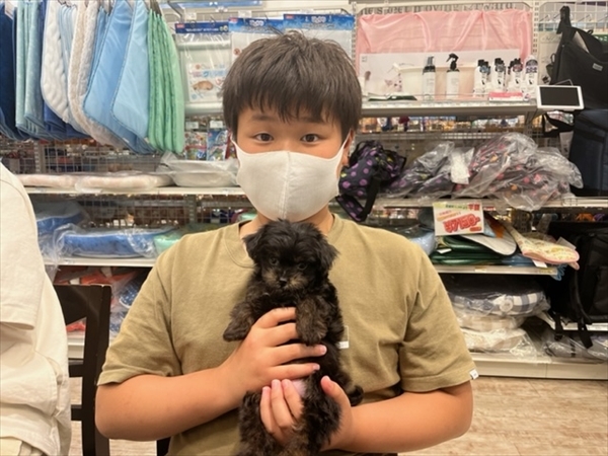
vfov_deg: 53.1
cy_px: 228
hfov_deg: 67.3
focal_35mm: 26
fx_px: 457
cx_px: 304
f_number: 1.6
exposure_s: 1/100
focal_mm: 5.1
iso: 80
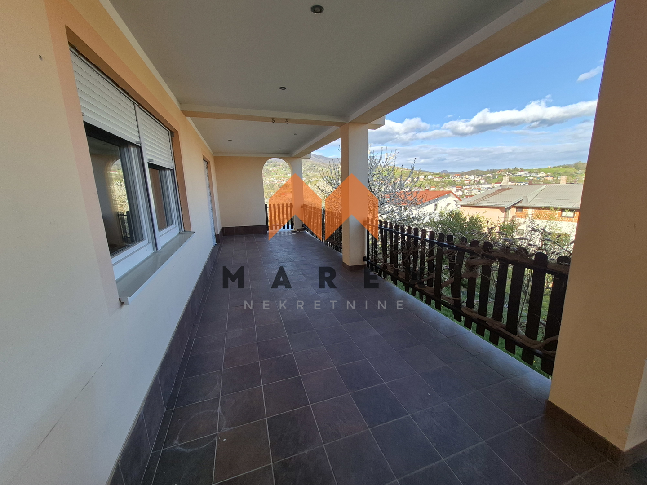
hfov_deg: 106.2
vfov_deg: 89.9
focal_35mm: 13
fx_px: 243
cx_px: 324
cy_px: 242
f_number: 2.2
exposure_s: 1/684
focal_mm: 1.74
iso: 50
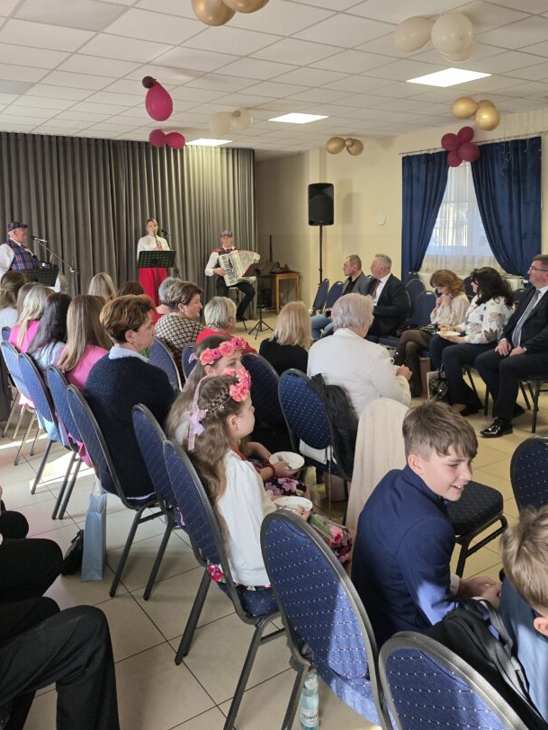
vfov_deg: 61.1
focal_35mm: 29
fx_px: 612
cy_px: 289
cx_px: 268
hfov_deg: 48.2
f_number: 1.7
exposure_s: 1/180
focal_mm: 6.3
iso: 160
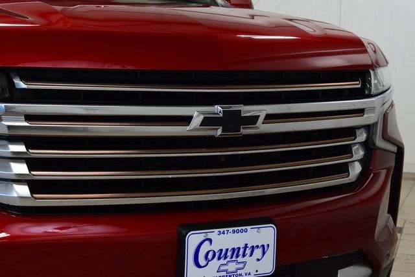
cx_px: 208
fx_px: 865
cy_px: 138
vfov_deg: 18.2
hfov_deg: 27.0
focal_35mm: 75
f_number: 8
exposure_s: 1/60
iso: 1600
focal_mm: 50
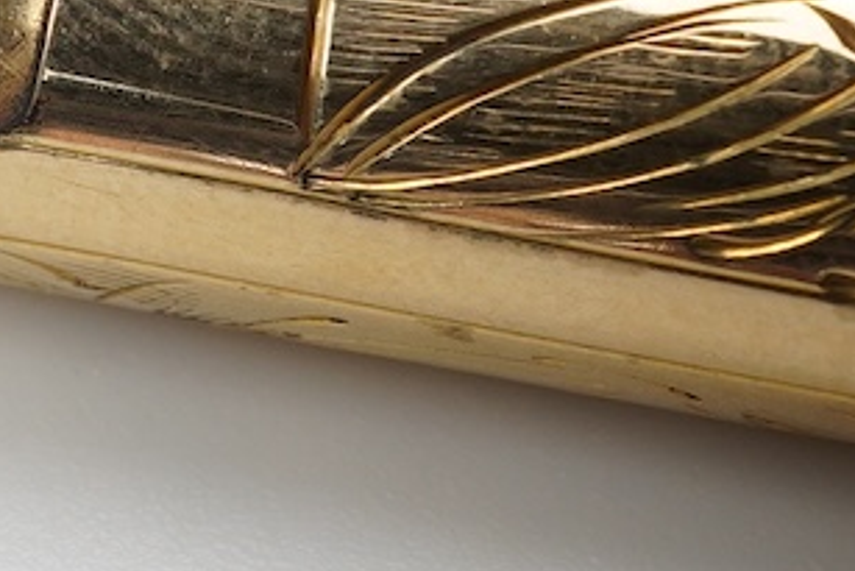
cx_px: -408
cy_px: -6
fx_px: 3920
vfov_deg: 8.3
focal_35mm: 165
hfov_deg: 11.9
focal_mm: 30
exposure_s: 1/100
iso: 640
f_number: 22
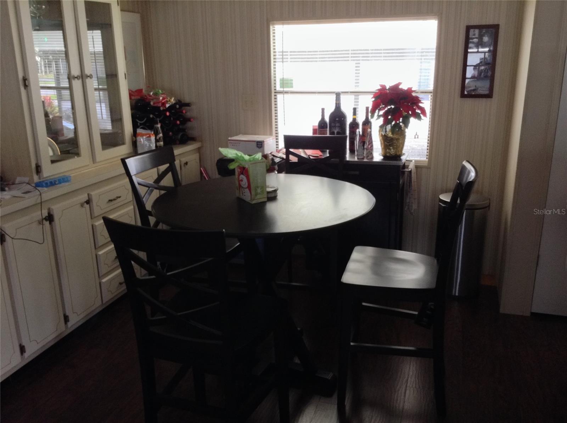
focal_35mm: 33
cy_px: 212
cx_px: 284
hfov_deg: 55.4
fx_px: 540
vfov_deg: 42.8
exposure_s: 1/24
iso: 125
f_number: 2.4
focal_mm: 3.3
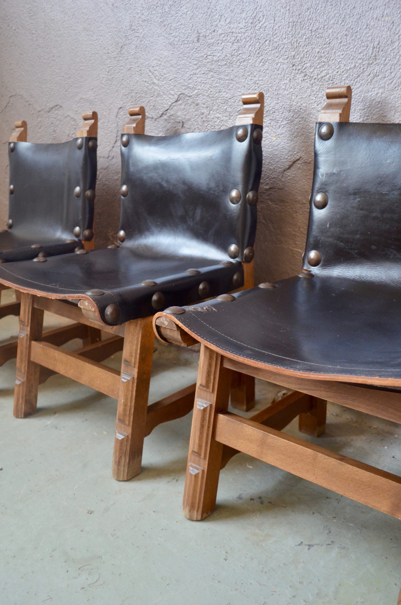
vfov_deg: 57.3
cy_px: 302
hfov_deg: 39.8
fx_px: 554
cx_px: 200
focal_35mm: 33
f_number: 3.8
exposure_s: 1/30
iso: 1250
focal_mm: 22
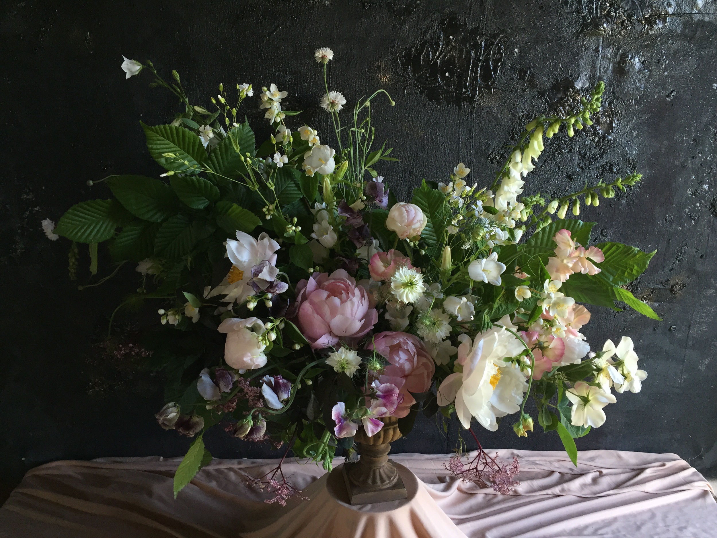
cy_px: 269
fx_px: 601
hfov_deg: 61.7
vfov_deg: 48.2
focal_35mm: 29
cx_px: 358
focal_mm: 4.15
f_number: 2.2
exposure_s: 1/40
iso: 32
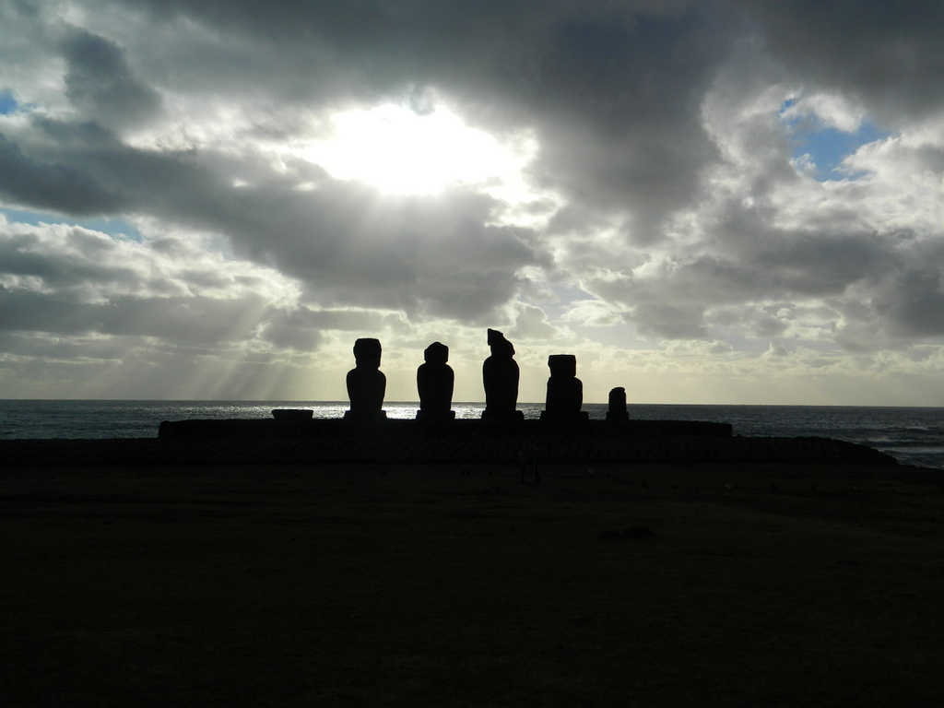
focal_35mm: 41
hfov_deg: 45.8
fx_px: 1118
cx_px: 472
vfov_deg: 35.1
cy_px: 354
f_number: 9.8
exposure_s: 1/320
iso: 80
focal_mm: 7.3
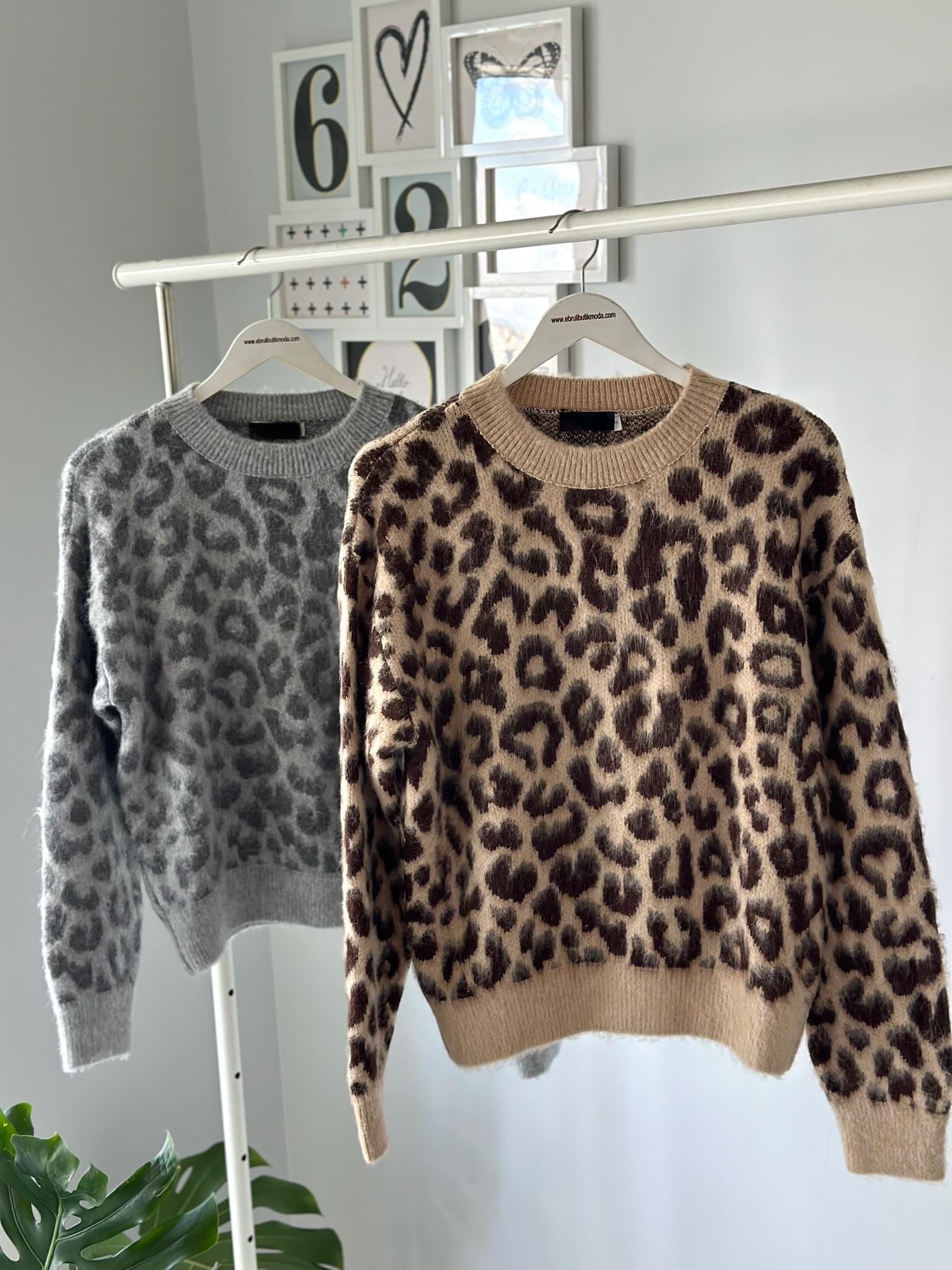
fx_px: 1760
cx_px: 476
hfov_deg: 30.3
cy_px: 635
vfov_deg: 39.7
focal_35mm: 48
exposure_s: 1/107
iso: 125
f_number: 1.78
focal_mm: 6.86
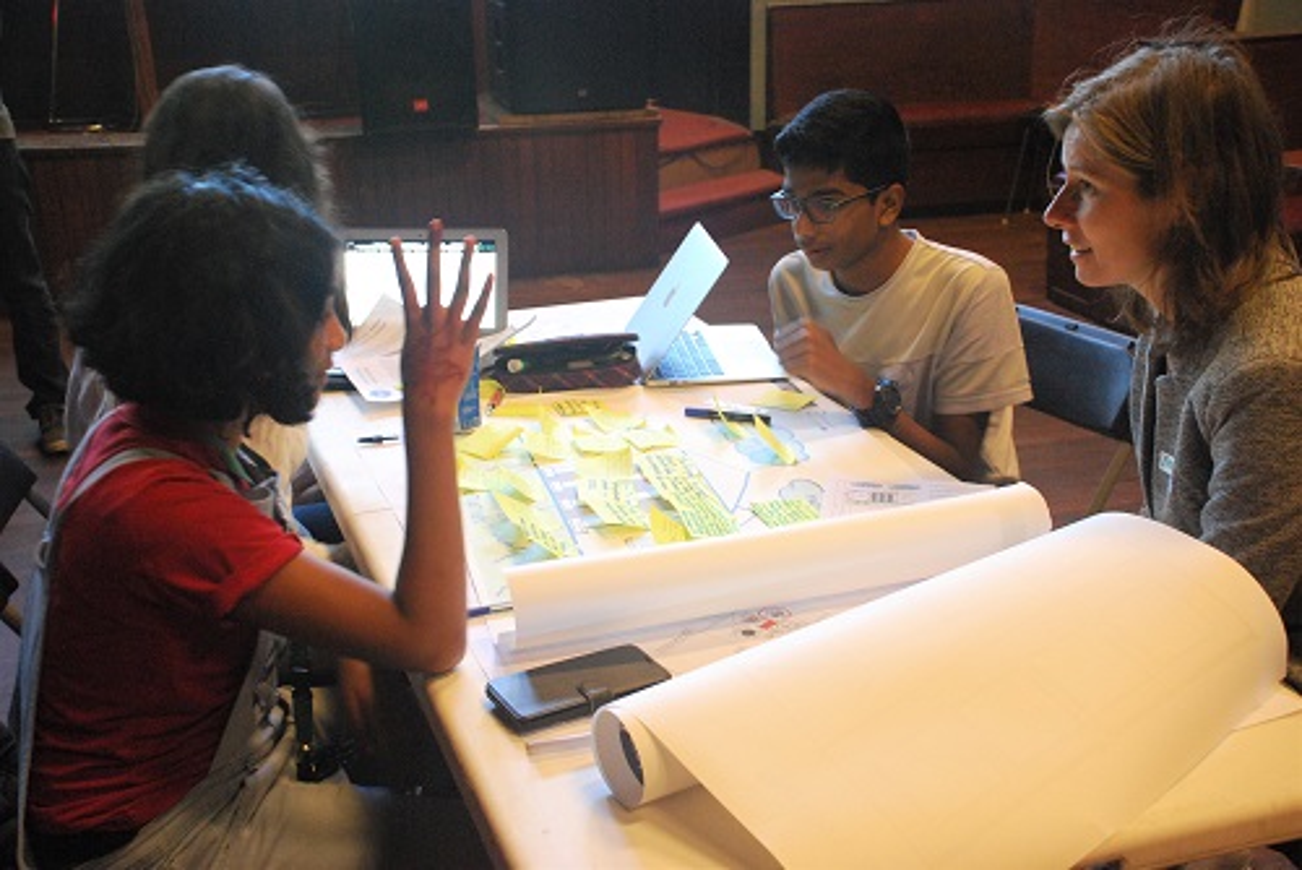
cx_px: 651
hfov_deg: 46.4
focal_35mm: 42
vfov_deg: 31.9
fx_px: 1520
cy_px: 435
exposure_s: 1/20
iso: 1600
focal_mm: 28
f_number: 4
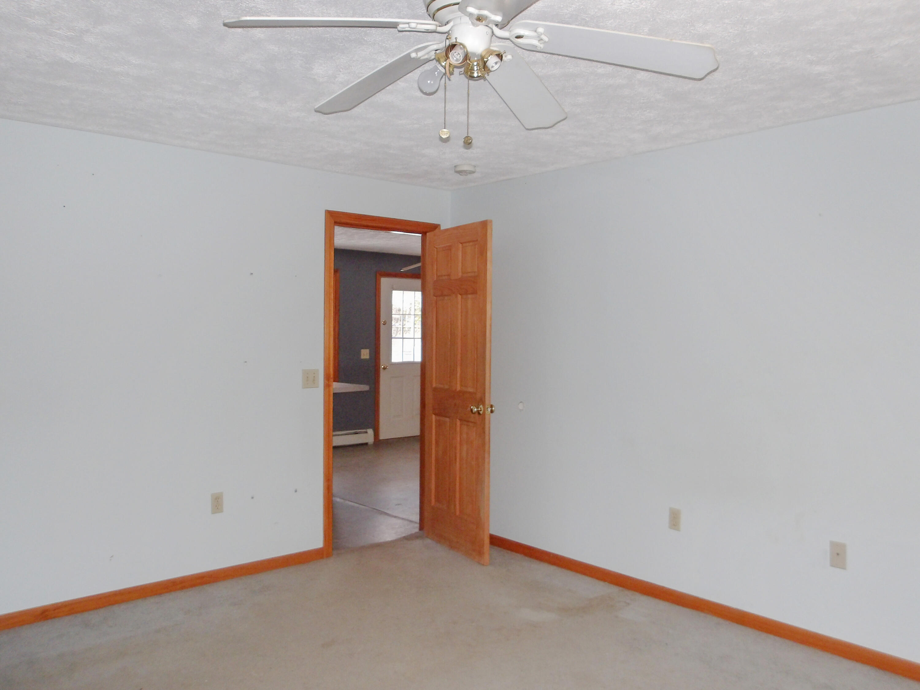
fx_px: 718
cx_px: 460
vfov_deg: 51.4
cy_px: 345
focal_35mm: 27
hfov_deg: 65.3
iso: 200
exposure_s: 1/60
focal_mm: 4.9
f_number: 3
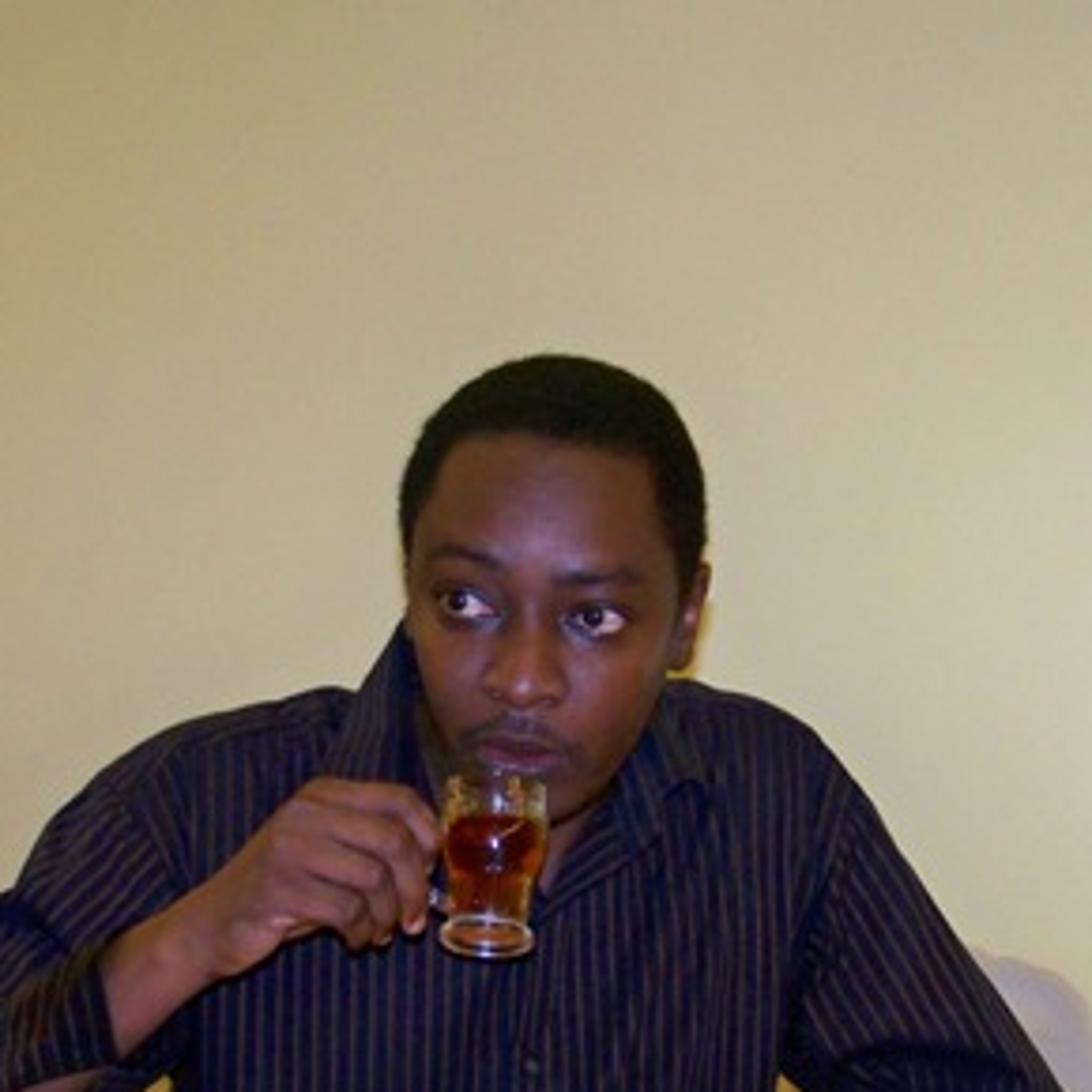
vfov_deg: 21.4
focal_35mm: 80
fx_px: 2855
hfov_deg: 21.6
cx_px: 576
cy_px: 874
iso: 200
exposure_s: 1/30
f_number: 2.8
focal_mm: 7.6
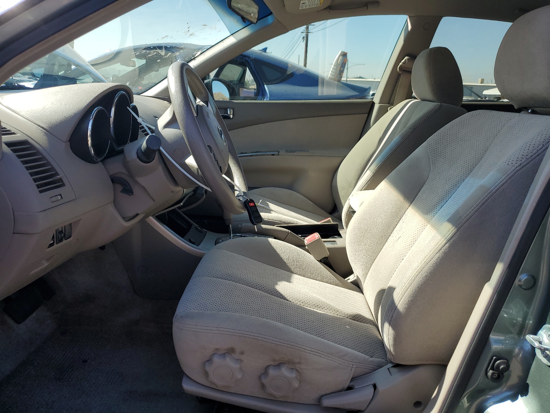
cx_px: 275
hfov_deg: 67.3
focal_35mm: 26
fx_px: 413
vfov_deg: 53.1
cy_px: 206
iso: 50
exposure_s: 1/1111
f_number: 1.5
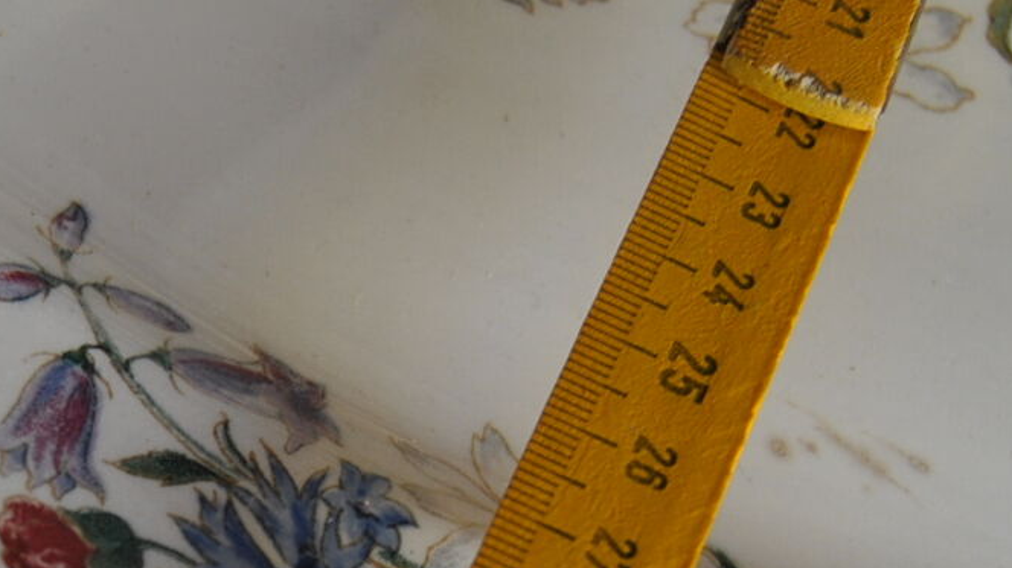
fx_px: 2831
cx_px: 117
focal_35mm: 106
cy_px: 658
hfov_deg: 19.9
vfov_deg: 11.3
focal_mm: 23
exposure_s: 1/40
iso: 200
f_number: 3.8
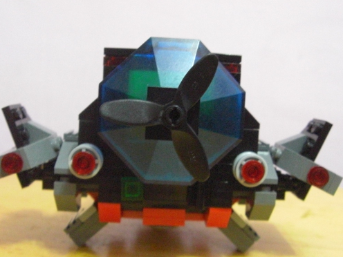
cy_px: 146
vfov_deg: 29.6
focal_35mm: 49
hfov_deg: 38.9
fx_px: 486
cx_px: 174
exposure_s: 1/13
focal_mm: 6.2
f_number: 2.7
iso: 800
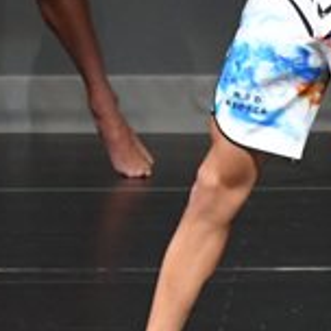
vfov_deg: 1.4
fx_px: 14031
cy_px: 26
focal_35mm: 1297
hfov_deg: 1.4
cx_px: -56
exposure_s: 1/400
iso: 4000
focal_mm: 200
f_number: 5.6
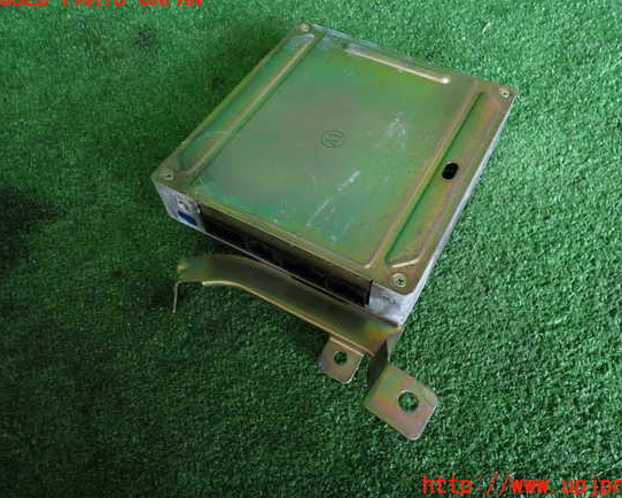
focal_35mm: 27
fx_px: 497
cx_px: 337
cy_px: 242
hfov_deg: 63.9
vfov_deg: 53.2
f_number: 2
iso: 200
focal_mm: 4.5
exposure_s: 1/50
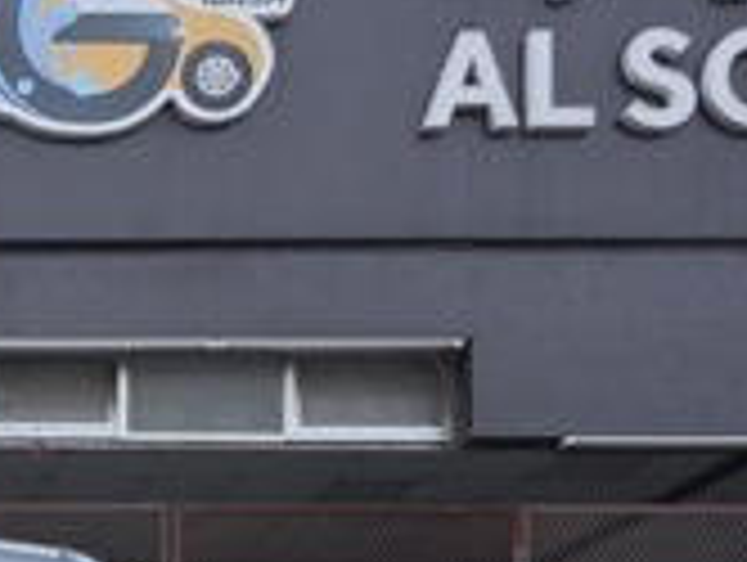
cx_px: -302
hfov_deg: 20.8
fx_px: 1794
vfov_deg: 15.9
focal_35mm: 83
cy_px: 922
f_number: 1.7
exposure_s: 1/100
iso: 500
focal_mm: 6.3
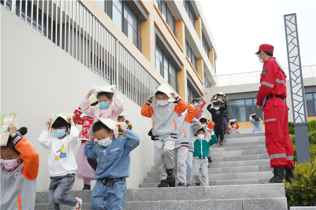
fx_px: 386
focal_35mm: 44
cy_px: 105
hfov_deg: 44.5
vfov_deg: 30.5
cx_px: 158
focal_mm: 44
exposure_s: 1/800
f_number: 20
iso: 16000
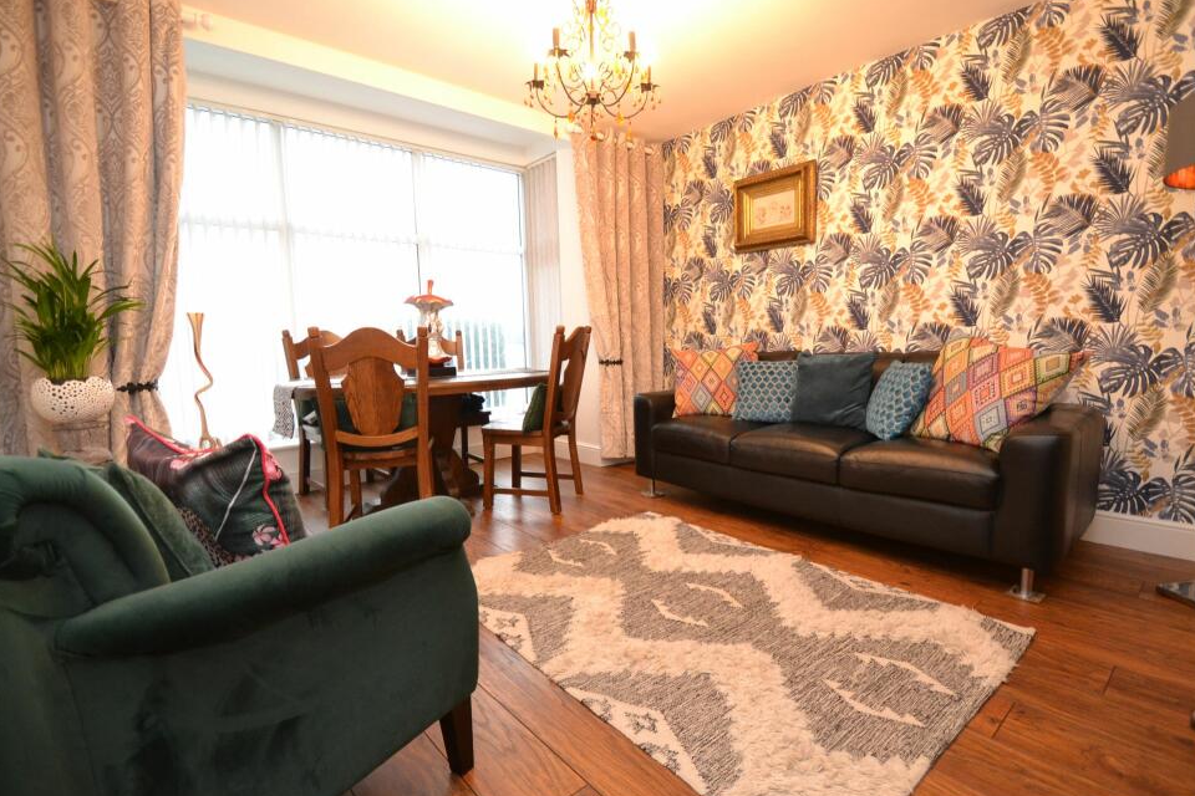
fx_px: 531
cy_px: 399
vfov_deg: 73.7
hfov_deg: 96.6
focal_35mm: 16
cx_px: 631
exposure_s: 1/60
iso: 1800
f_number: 3.5
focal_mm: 10
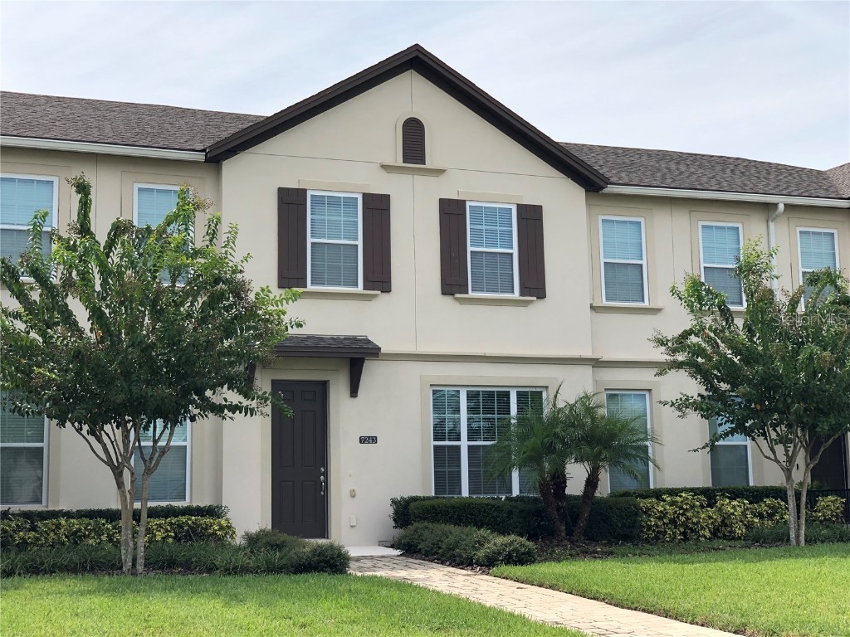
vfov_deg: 28.0
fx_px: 1277
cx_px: 425
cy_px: 318
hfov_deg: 36.8
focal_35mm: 52
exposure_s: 1/1116
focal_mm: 6
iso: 16
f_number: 2.4
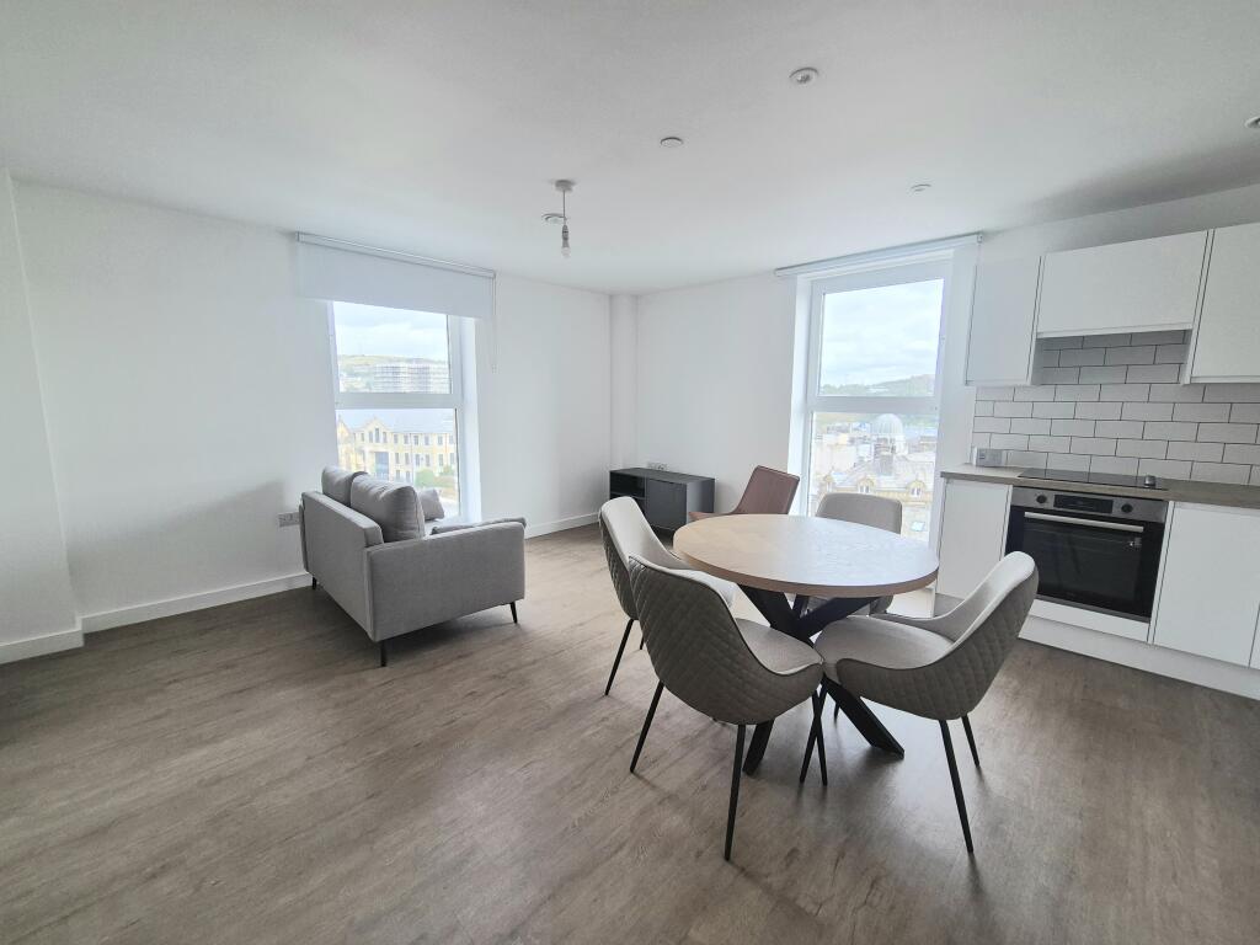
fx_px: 473
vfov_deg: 89.9
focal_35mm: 13
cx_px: 630
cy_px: 472
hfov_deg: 106.2
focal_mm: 2.2
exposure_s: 1/100
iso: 64
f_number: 2.2
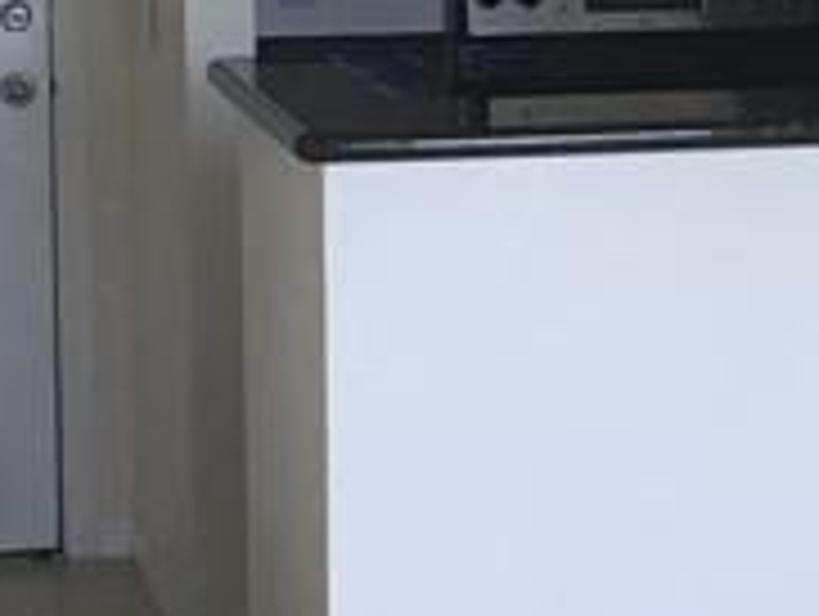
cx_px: 1143
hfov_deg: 11.7
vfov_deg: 9.1
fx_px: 3862
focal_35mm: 163
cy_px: -4
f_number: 2.2
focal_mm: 4.15
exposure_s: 1/30
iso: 32
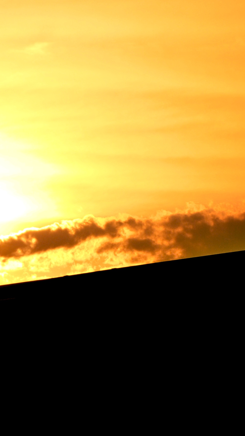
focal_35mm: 274
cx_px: -40
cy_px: 268
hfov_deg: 4.4
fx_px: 3166
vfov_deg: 7.9
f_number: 7.1
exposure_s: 1/800
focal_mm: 80
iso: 100
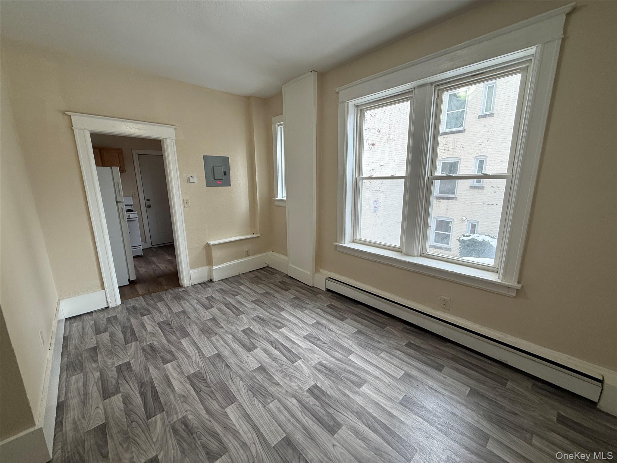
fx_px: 250
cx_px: 308
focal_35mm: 14
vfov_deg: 85.7
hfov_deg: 102.1
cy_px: 232
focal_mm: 2.22
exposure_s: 1/120
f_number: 2.2
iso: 80
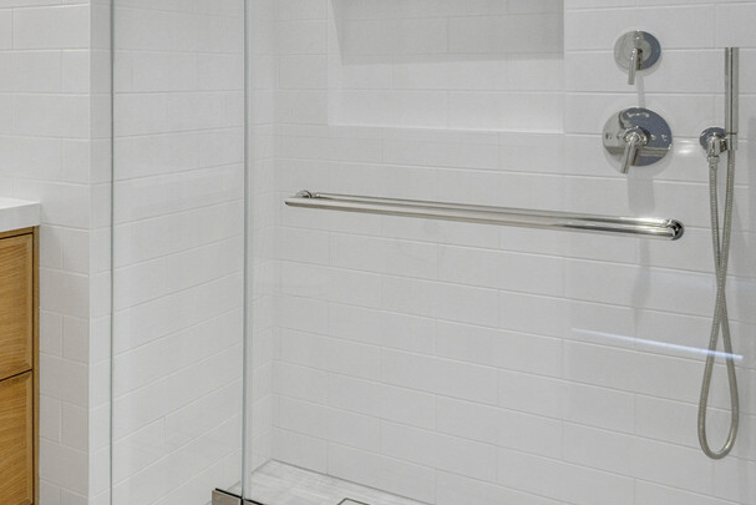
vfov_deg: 31.0
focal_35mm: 42
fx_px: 882
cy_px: 92
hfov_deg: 41.0
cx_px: 16
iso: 100
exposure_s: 1/80
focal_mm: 17
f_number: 8
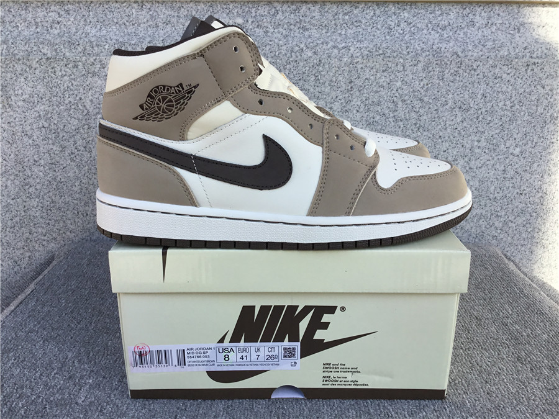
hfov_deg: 58.4
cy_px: 210
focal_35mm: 31
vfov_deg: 45.4
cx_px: 280
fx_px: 501
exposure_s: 1/503
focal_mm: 3.3
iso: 25
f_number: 2.4
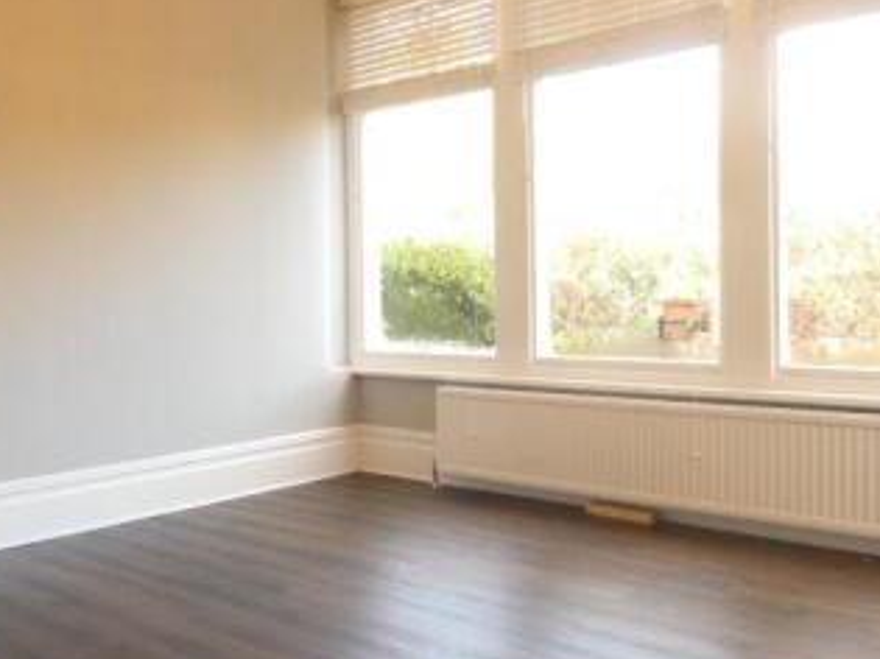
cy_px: 323
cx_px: 331
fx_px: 940
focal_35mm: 37
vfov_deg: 38.6
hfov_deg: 49.7
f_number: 2.8
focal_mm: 3.6
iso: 250
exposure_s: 1/60
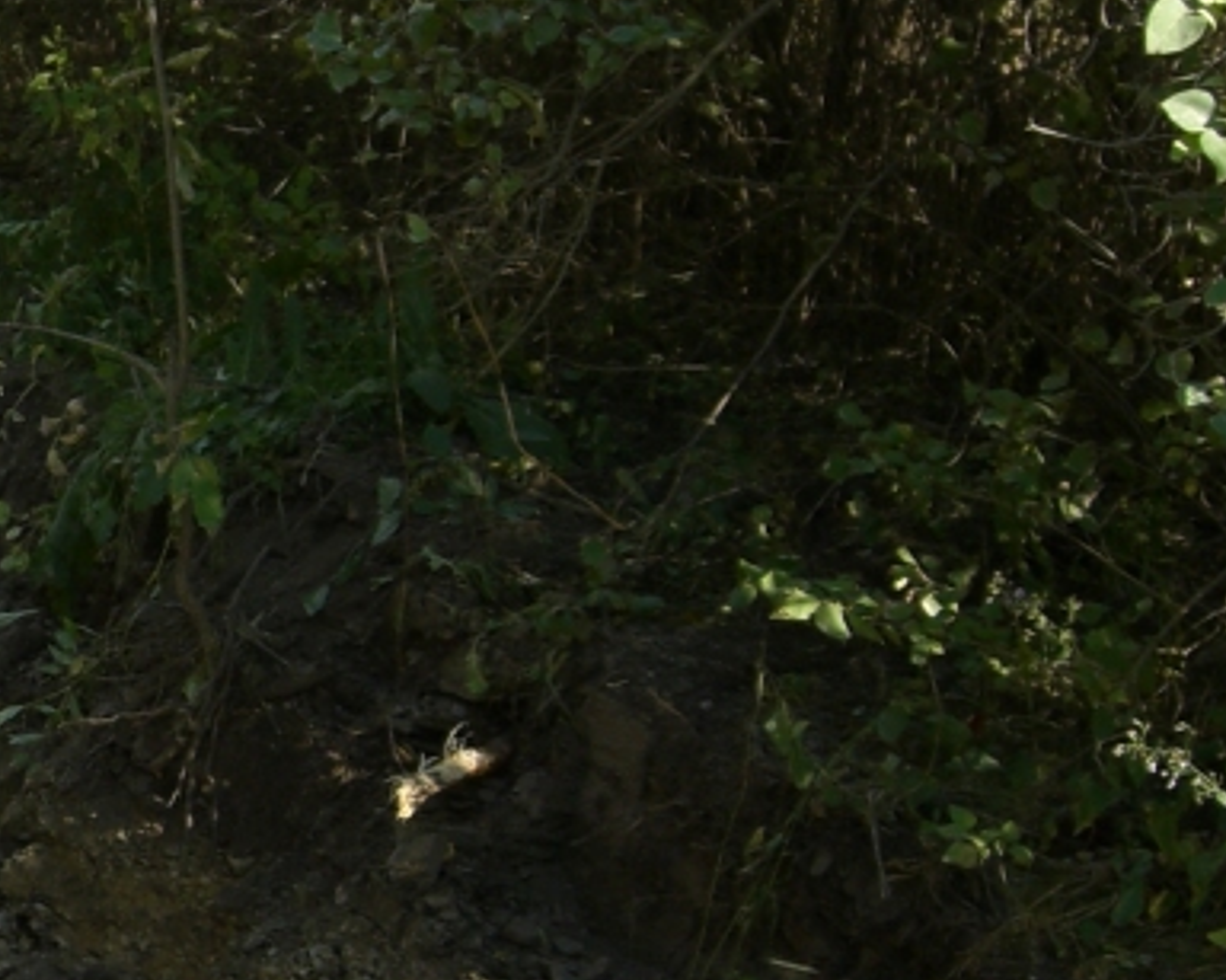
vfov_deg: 14.9
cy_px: 715
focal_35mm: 103
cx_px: -356
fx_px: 3736
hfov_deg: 17.5
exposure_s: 1/250
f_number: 4
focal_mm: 7.9
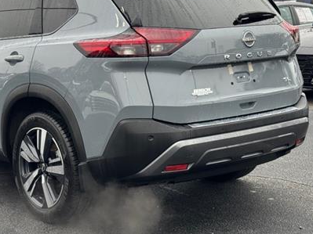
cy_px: 88
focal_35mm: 77
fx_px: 696
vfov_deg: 19.1
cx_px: 86
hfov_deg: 25.1
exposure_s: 1/491
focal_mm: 6.76
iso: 64
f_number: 1.78
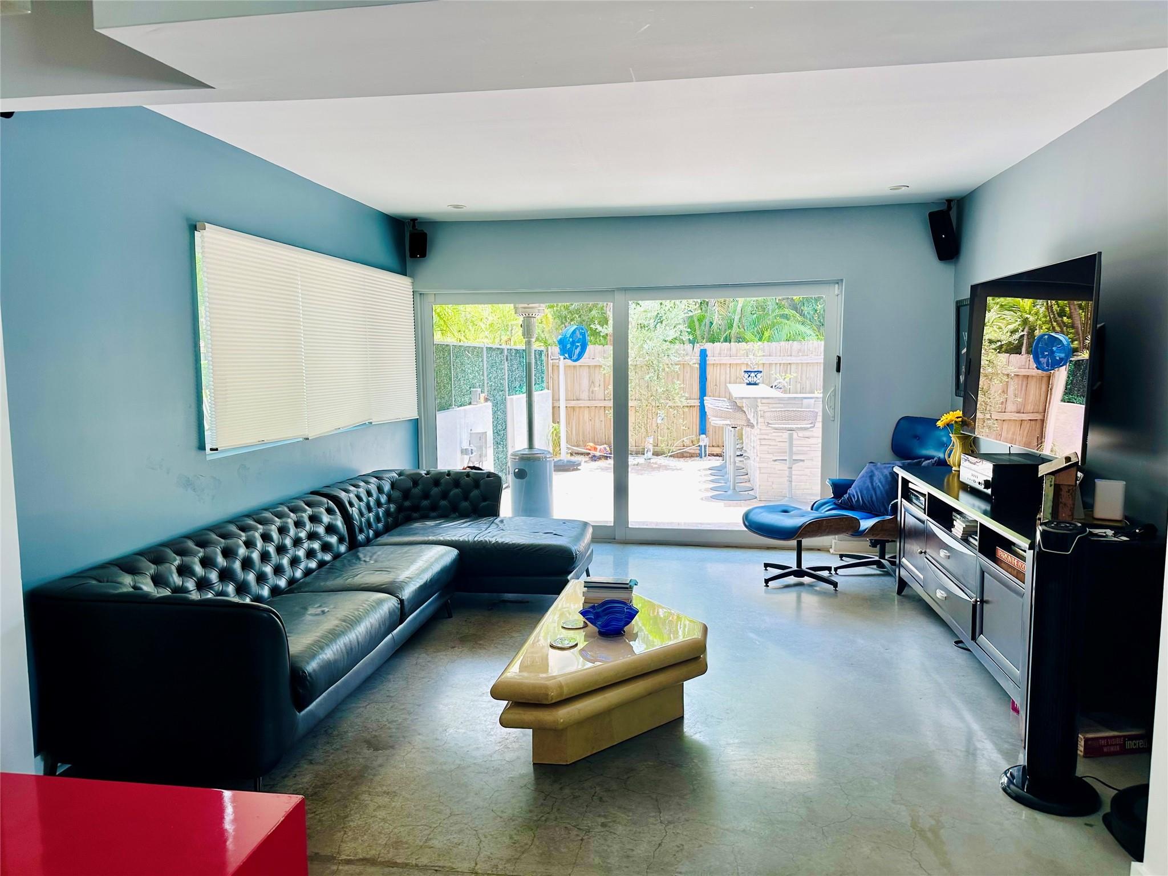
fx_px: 810
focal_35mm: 24
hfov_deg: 71.6
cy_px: 438
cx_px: 584
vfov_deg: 56.8
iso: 64
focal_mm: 6.86
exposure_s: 1/182
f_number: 1.78
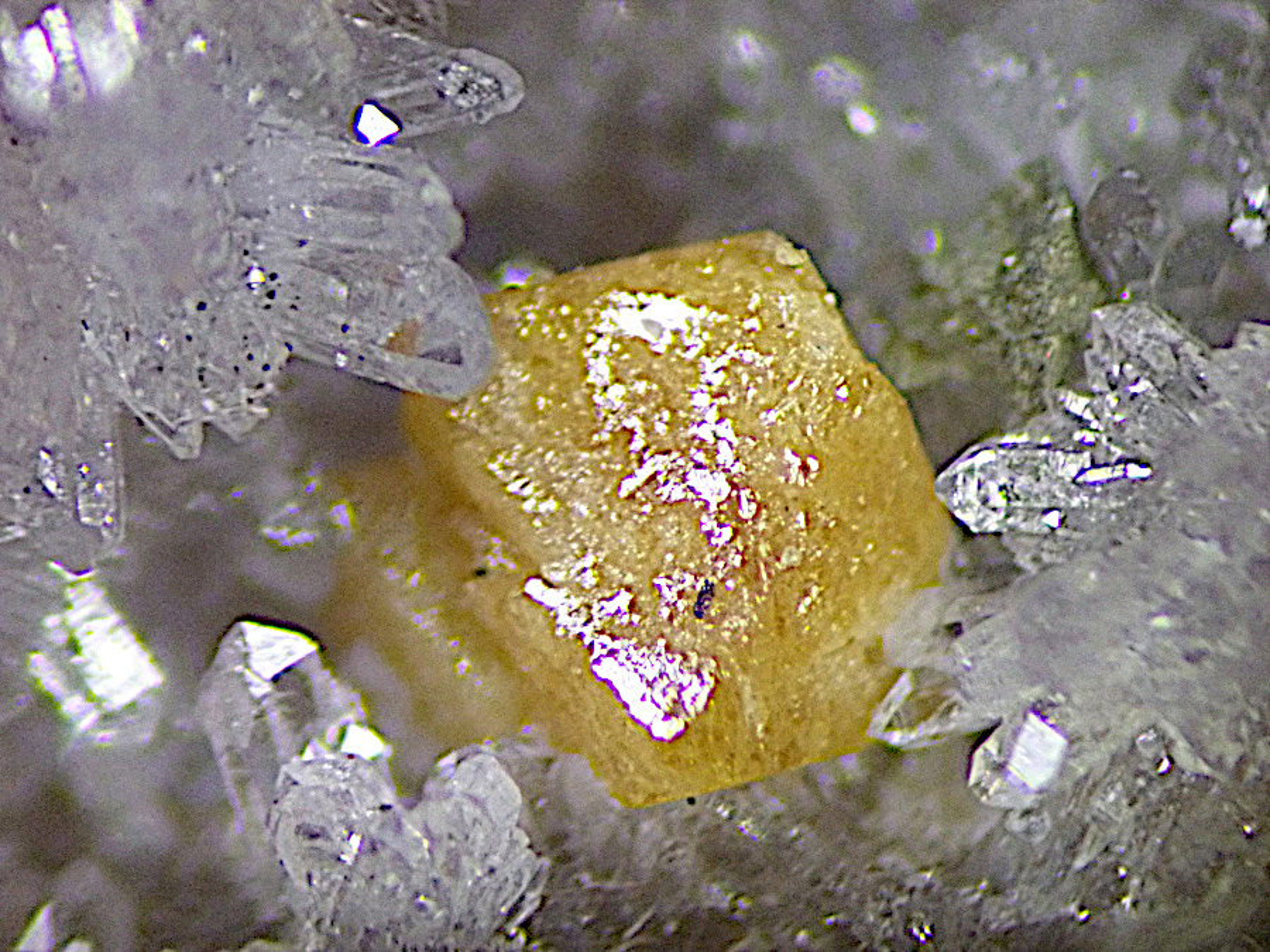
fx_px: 3669
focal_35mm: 100
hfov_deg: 19.6
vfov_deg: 14.8
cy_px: 476
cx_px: 635
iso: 400
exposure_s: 1/100
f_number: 5.7
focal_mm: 18
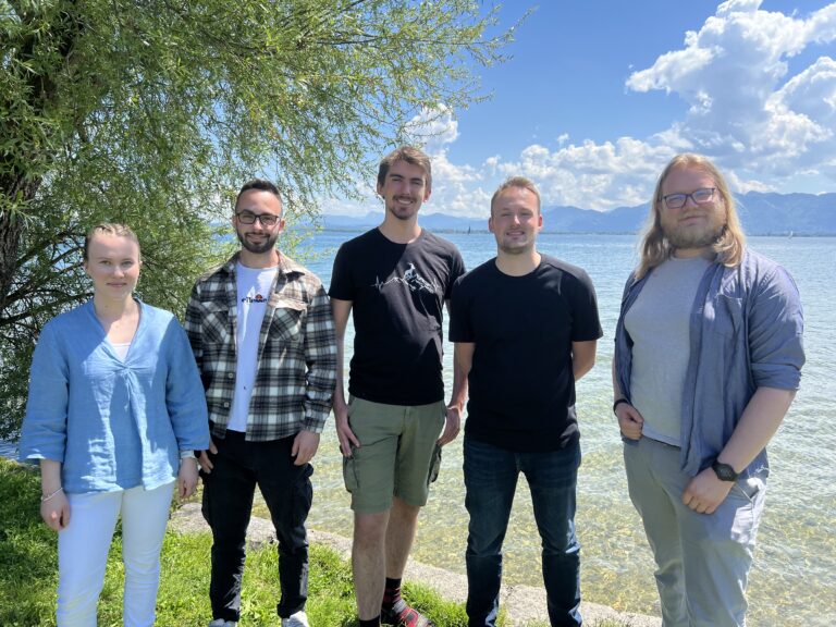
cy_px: 314
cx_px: 418
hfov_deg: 67.3
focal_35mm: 26
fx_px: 628
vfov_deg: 53.1
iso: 50
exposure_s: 1/2457
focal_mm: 5.7
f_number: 1.5
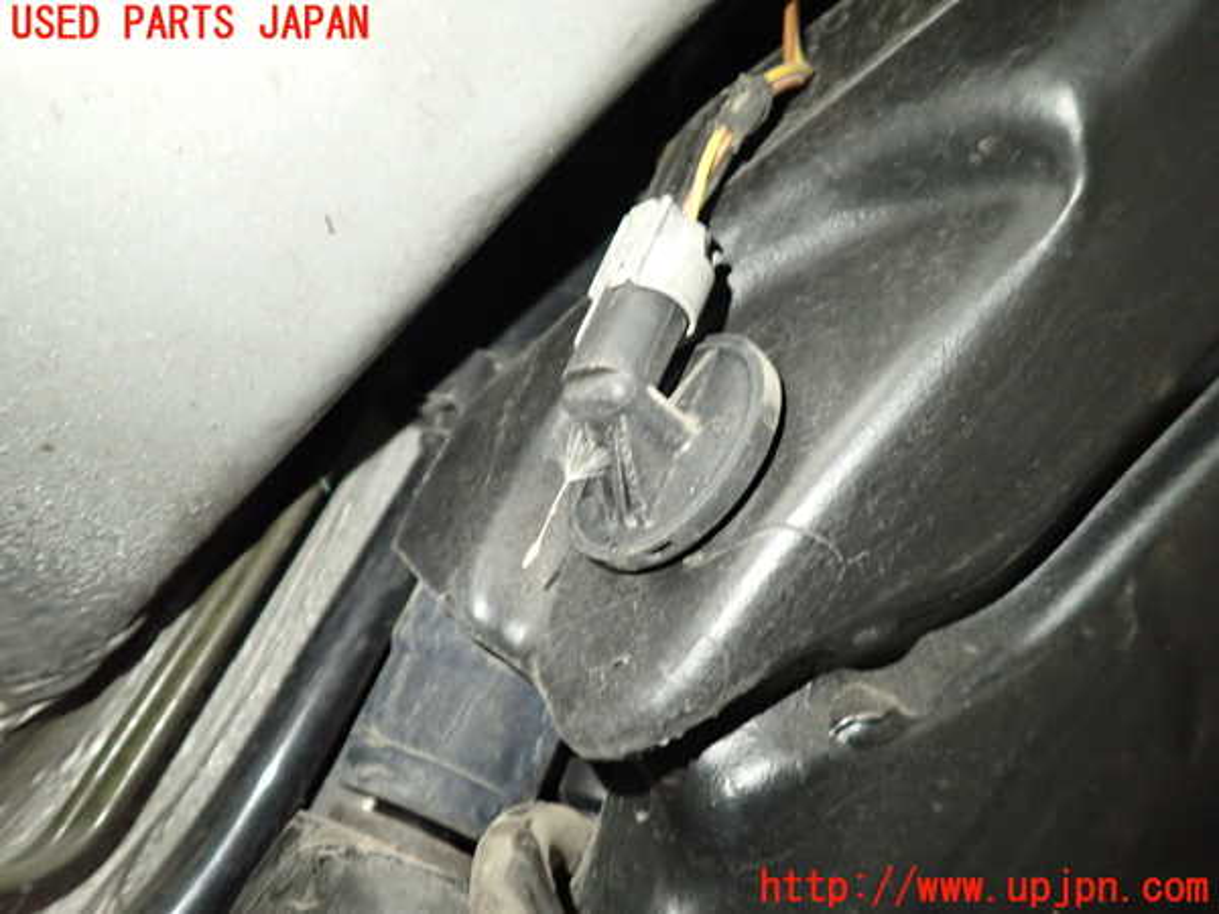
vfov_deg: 54.9
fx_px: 880
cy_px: 457
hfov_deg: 69.4
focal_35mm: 25
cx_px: 610
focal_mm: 4.5
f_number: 2
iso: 640
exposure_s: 1/30
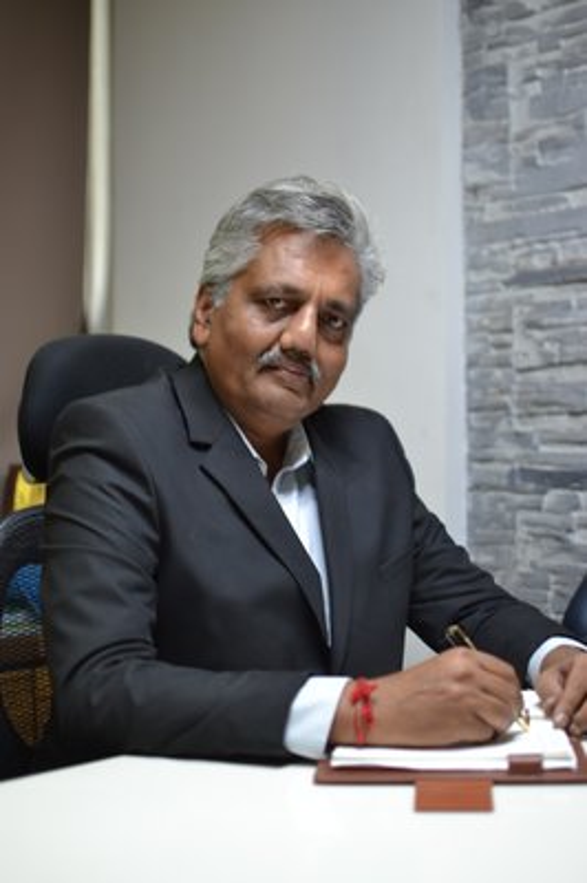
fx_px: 1286
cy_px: 442
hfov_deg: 25.7
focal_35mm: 52
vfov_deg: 37.9
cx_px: 294
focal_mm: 35
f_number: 1.8
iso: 100
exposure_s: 1/25
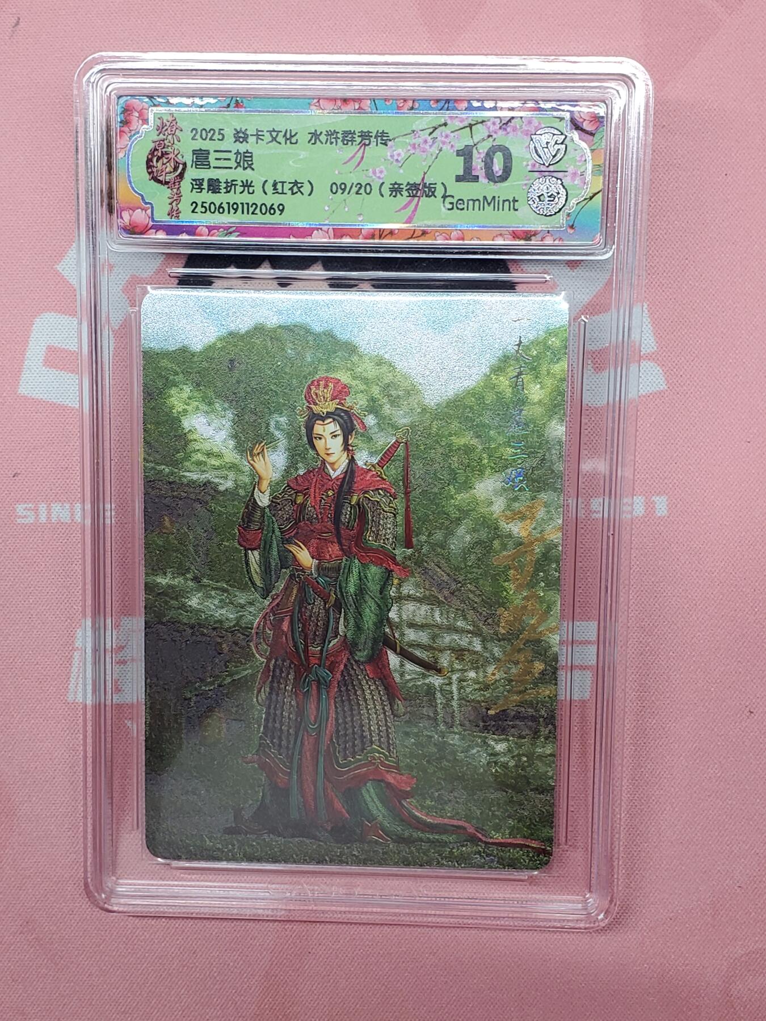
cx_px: 383
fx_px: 767
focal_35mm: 26
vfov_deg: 67.3
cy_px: 510
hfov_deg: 53.1
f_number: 2.4
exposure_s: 1/100
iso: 160
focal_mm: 4.3
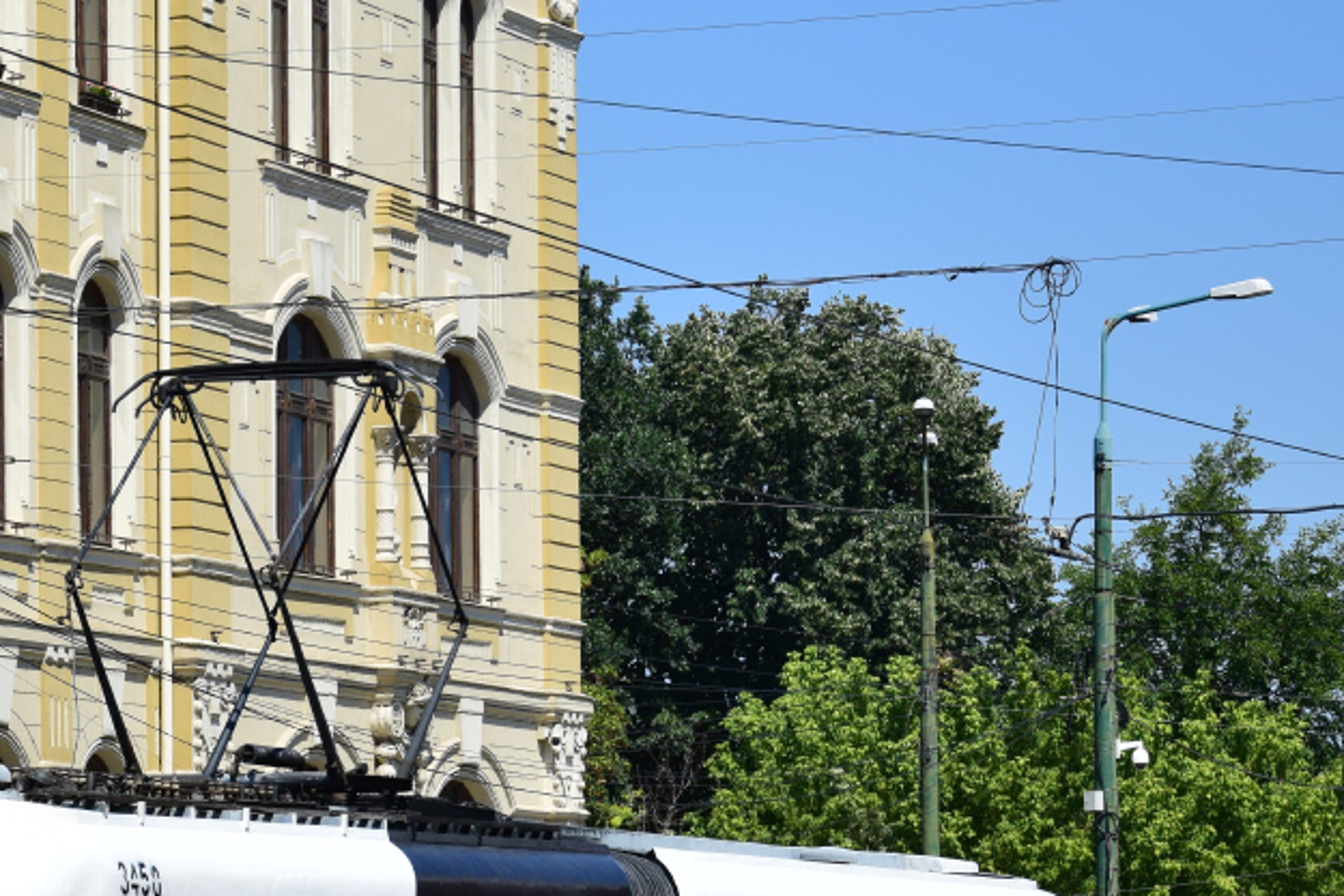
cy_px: 721
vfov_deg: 7.6
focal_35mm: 181
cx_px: 202
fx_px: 6758
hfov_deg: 11.3
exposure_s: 1/1000
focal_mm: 58
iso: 200
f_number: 6.3
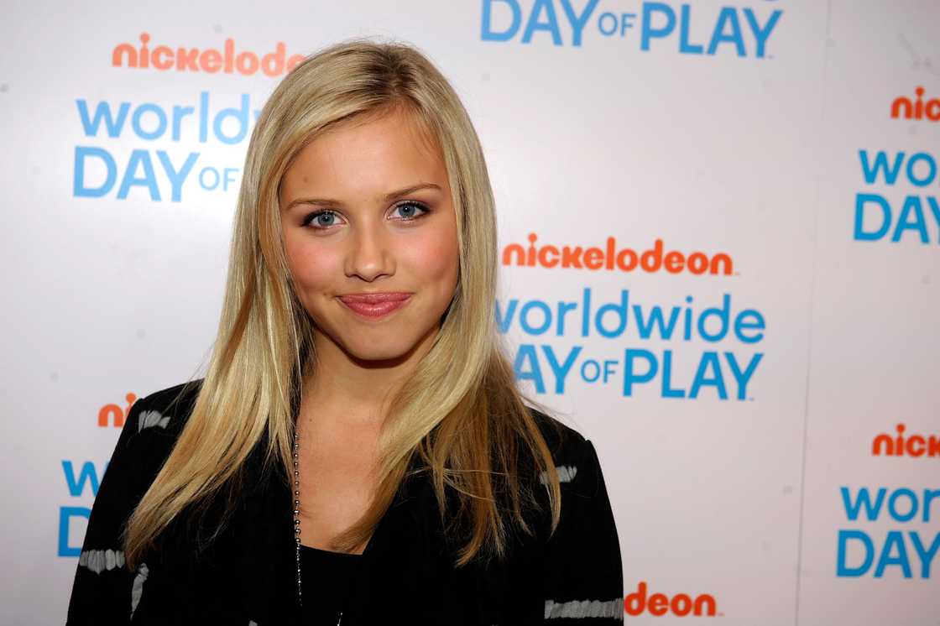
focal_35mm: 62
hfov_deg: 32.4
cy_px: 313
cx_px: 470
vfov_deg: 21.9
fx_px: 1618
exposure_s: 1/125
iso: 400
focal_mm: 62
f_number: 5.6
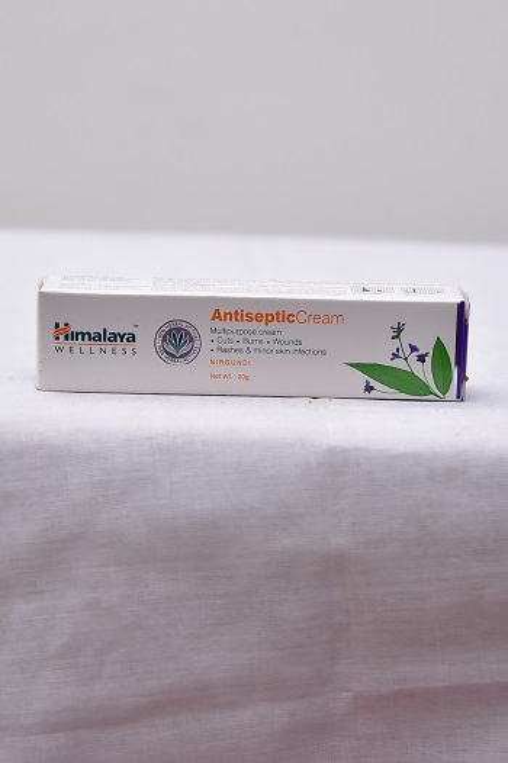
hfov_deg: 20.6
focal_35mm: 66
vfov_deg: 30.5
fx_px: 1399
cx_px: 254
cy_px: 382
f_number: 4
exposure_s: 1/160
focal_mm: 66
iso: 1250
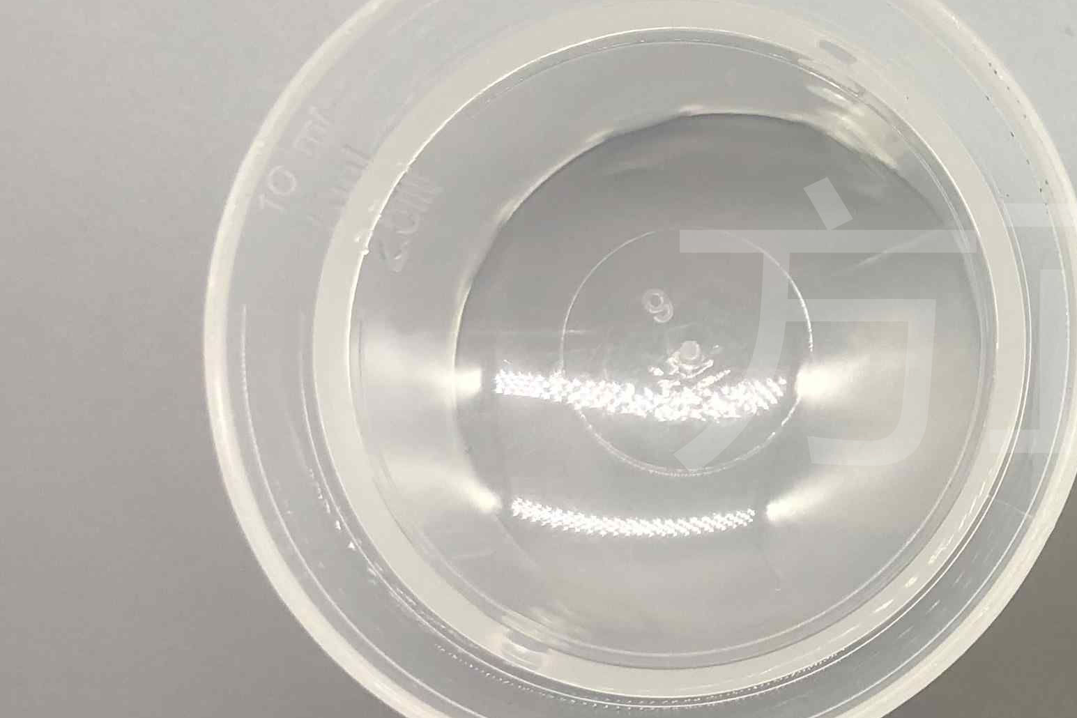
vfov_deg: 17.9
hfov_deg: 25.1
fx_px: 2273
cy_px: 215
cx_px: 1138
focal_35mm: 76
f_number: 1.8
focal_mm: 3.99
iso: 20
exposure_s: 1/50
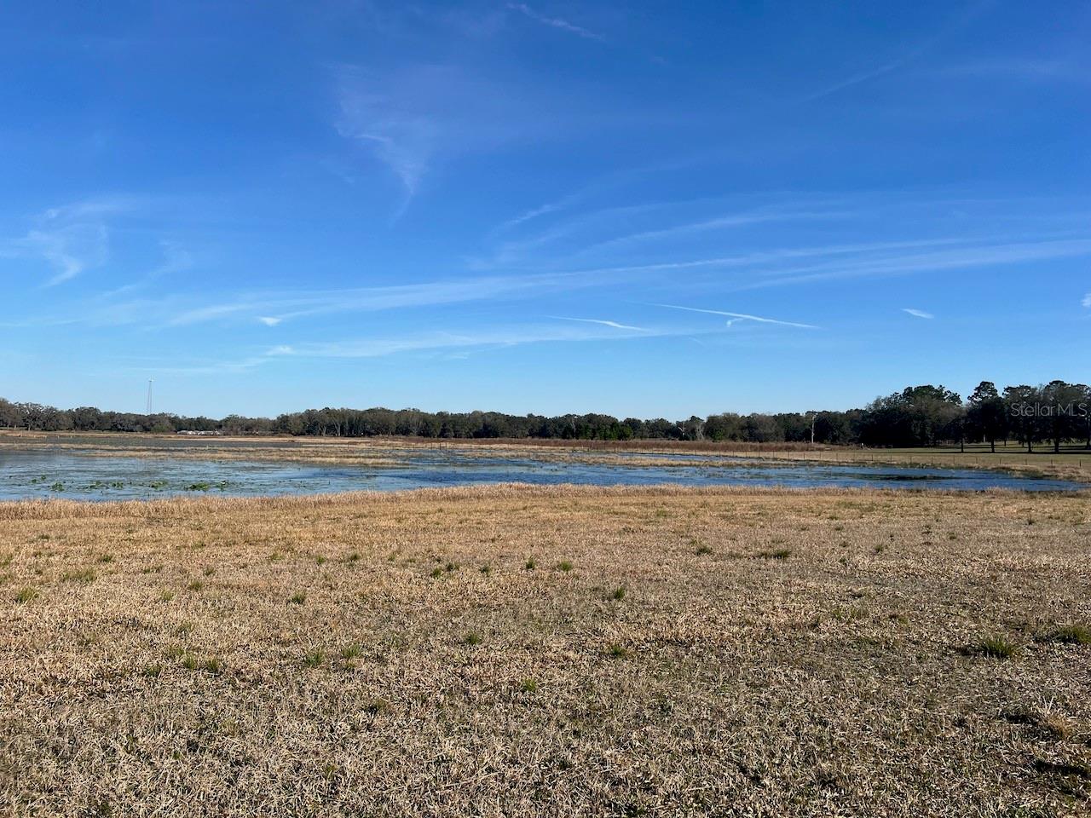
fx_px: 819
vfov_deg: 53.1
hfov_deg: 67.3
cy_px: 409
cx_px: 546
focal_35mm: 26
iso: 50
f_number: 1.5
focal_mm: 5.7
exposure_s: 1/5882
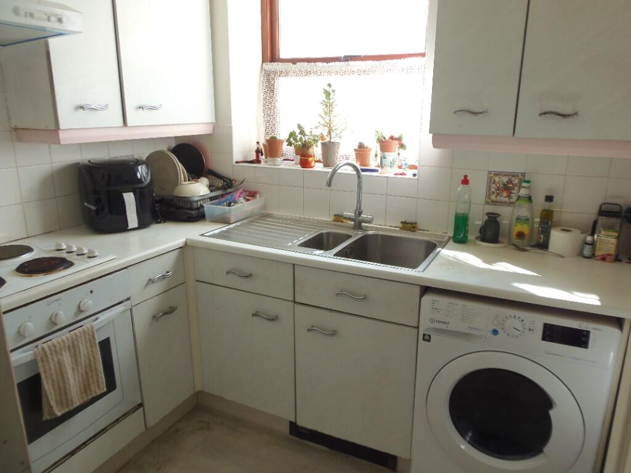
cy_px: 236
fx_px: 437
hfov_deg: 71.6
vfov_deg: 56.8
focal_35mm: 24
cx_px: 316
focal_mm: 4.3
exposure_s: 1/40
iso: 64
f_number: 2.9
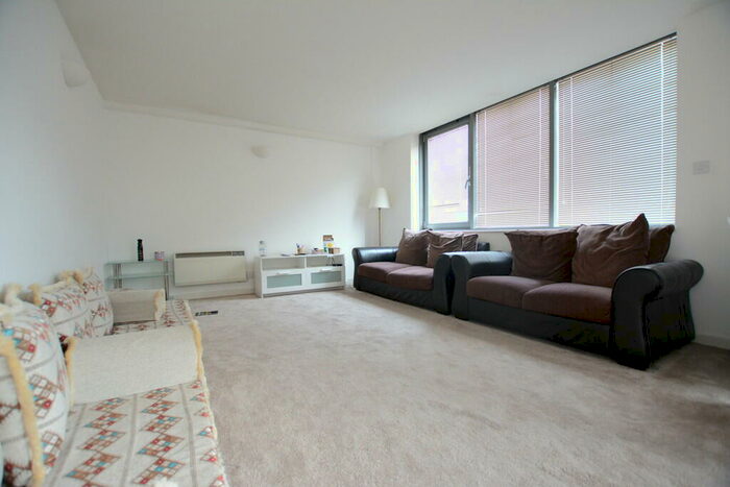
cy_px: 244
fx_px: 304
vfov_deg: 77.4
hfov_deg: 100.4
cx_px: 365
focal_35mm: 15
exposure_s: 1/40
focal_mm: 10
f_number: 3.5
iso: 1600
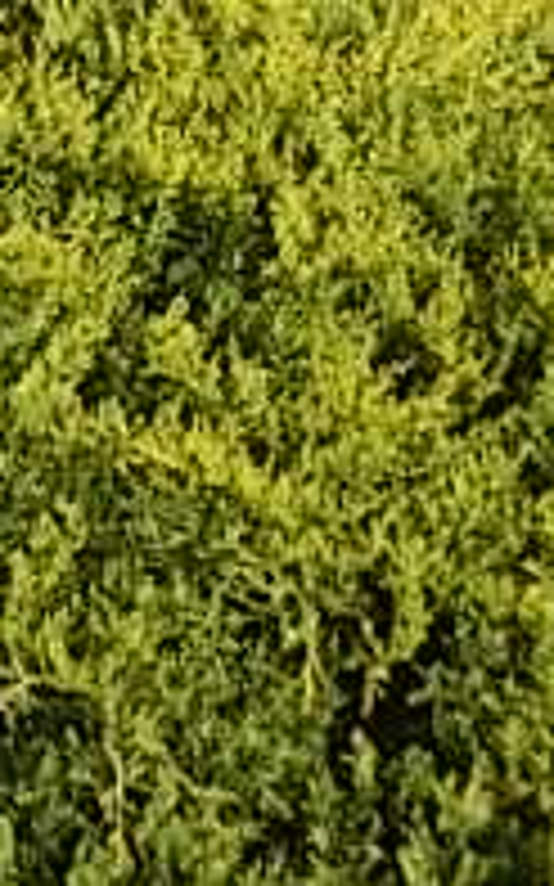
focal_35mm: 176
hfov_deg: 7.1
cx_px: -631
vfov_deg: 11.7
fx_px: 4255
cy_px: -144
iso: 80
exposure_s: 1/200
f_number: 7.2
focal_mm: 7.2
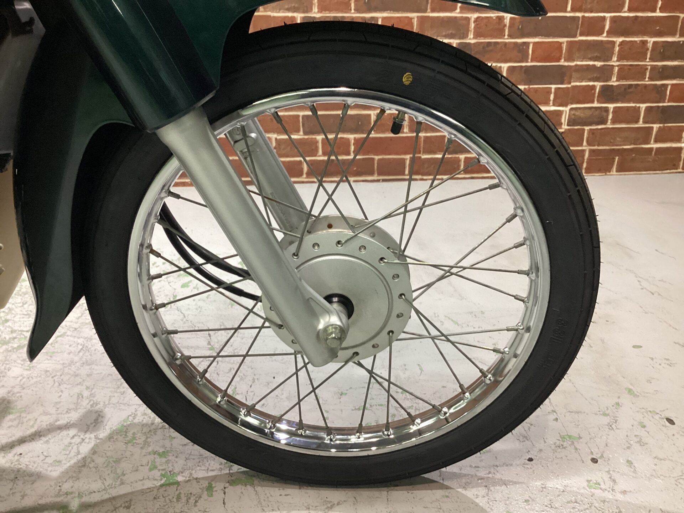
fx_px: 613
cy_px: 256
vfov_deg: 45.4
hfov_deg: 58.4
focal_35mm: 31
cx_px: 342
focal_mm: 3.3
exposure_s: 1/50
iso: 160
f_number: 2.4
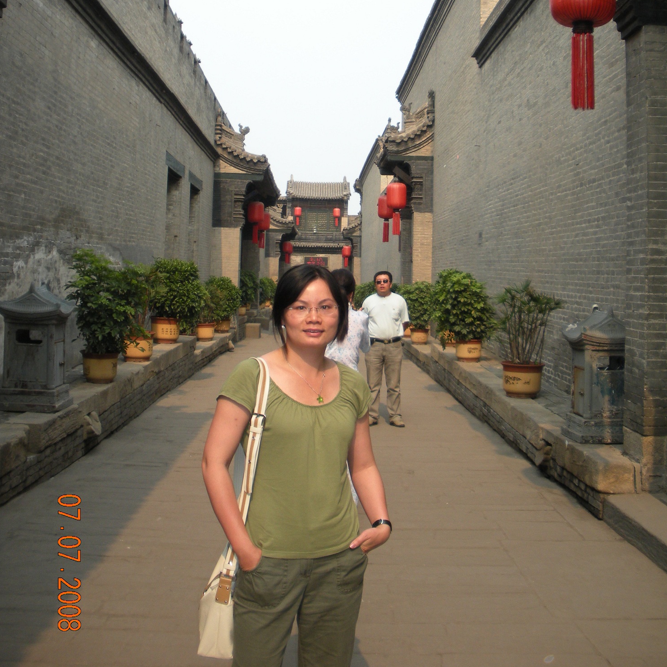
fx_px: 937
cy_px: 236
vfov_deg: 38.8
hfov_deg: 39.2
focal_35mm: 43
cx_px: 337
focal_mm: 6.3
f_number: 3.5
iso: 88
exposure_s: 1/467
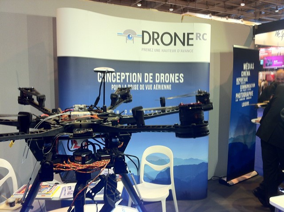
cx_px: 142
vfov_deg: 40.6
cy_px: 106
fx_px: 287
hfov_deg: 52.7
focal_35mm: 35
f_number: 2.8
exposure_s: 1/25
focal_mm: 3.85
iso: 100
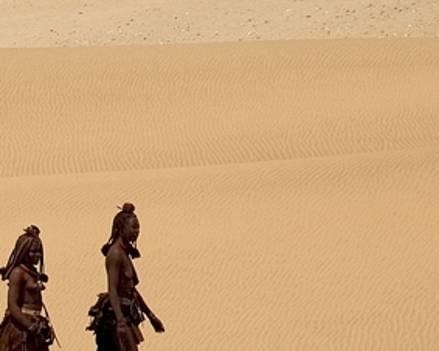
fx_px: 6583
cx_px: -126
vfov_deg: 3.0
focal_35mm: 507
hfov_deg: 3.8
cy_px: 332
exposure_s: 1/640
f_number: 6.3
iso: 200
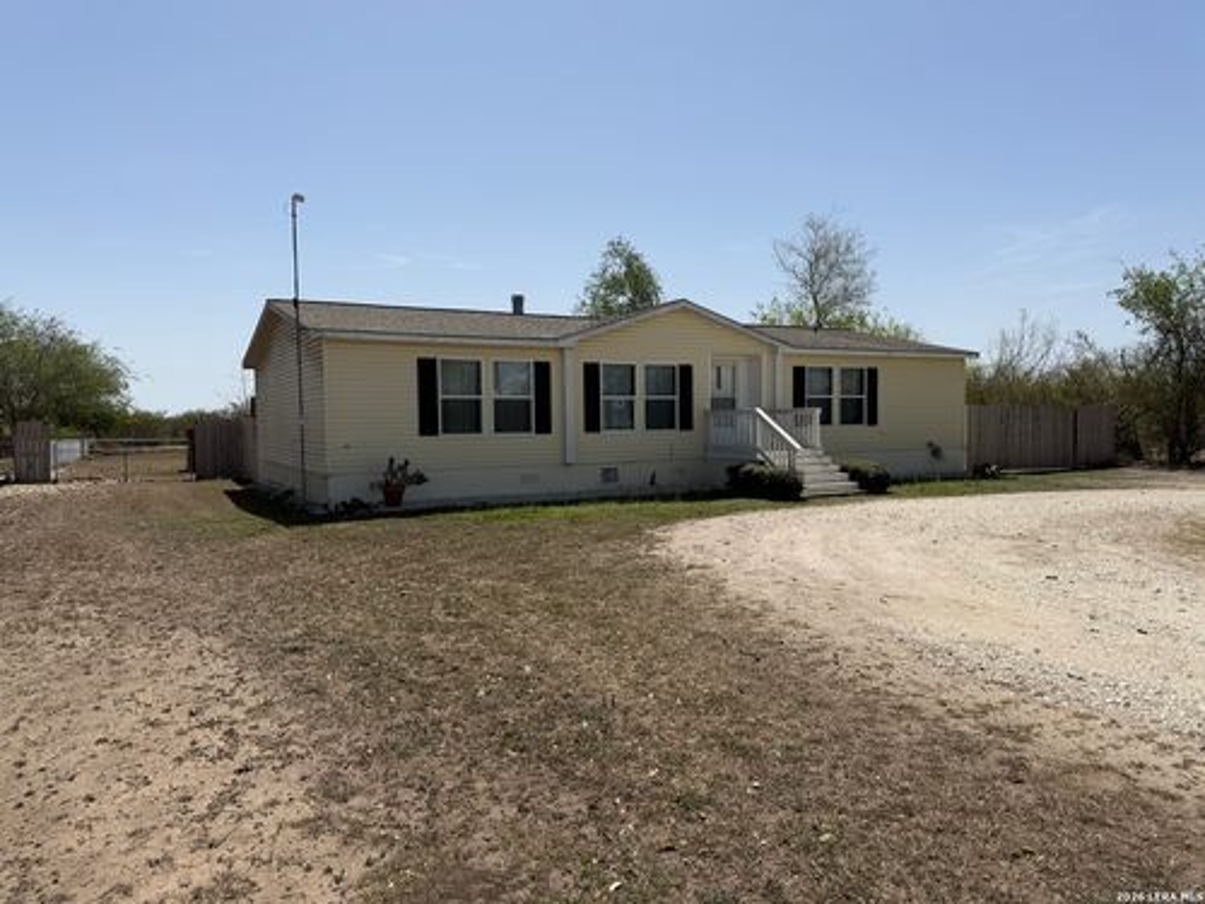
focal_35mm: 24
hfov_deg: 71.6
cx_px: 602
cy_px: 452
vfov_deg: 56.8
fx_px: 835
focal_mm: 6.76
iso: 80
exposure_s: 1/8130
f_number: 1.78
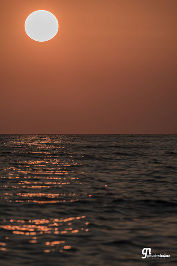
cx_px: 88
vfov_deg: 4.1
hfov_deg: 2.8
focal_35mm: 500
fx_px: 3681
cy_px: 133
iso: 100
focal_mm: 500
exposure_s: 1/200
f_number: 11
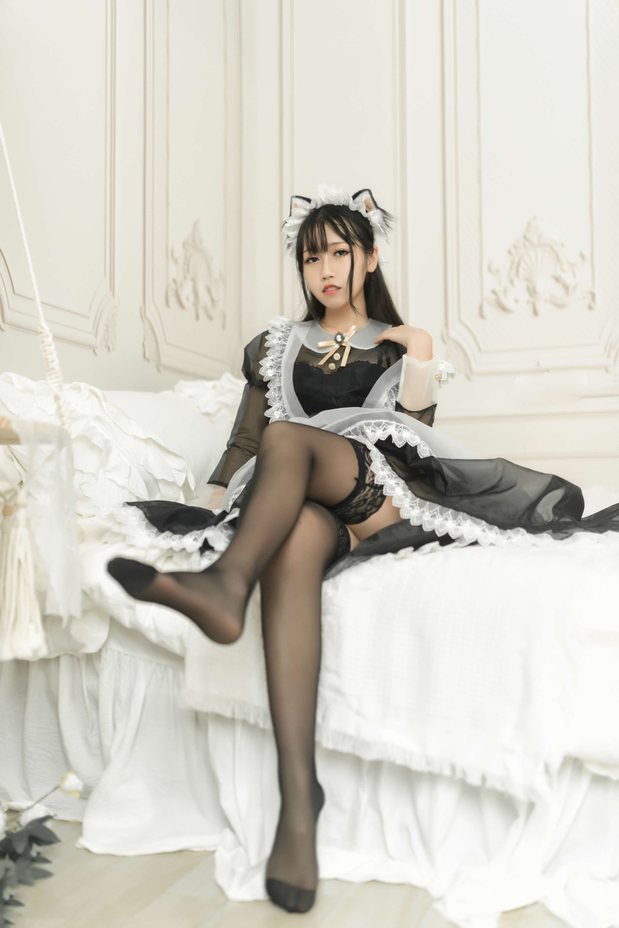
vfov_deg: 54.4
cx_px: 310
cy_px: 464
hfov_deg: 37.9
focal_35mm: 35
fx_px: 902
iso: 400
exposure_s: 1/125
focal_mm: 35
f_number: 1.4
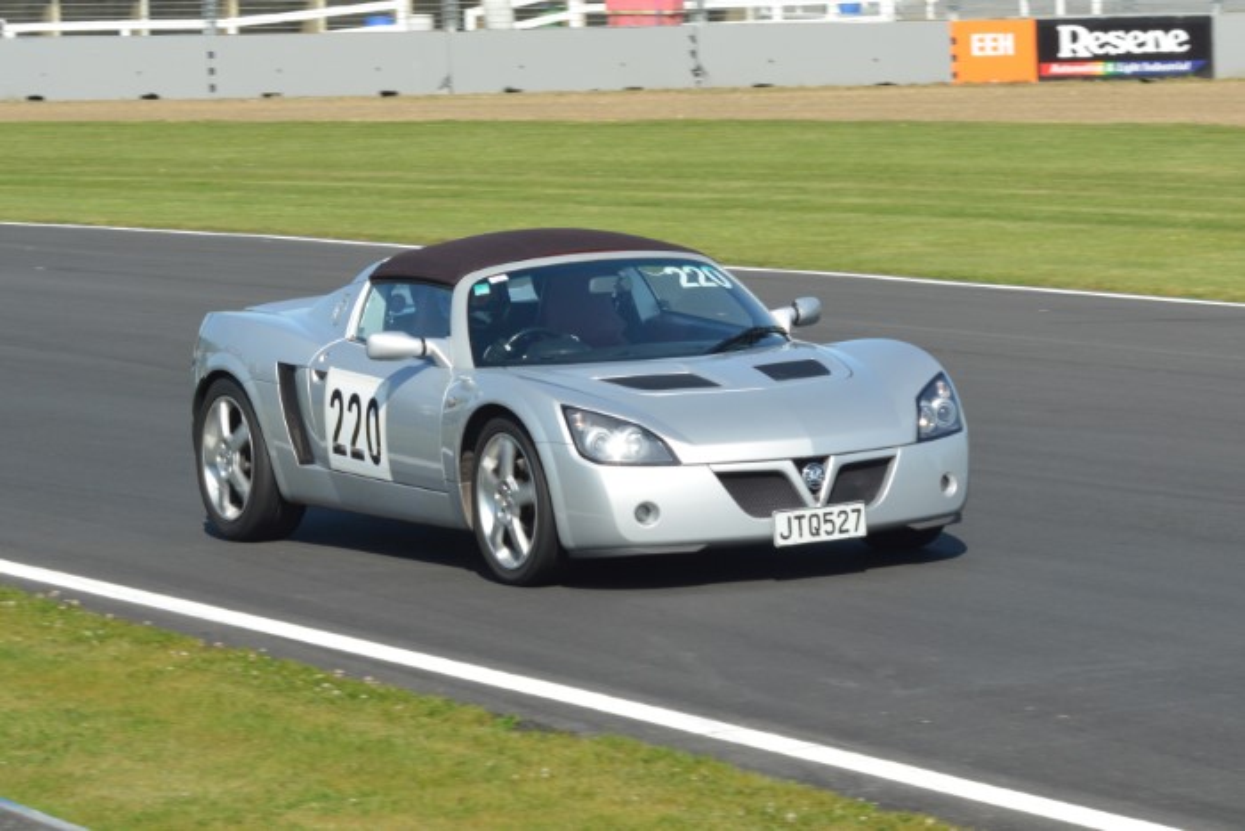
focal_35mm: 123
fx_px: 4254
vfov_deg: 11.2
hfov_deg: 16.6
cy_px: 416
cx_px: 622
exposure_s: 1/500
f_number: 14
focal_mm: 82
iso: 640
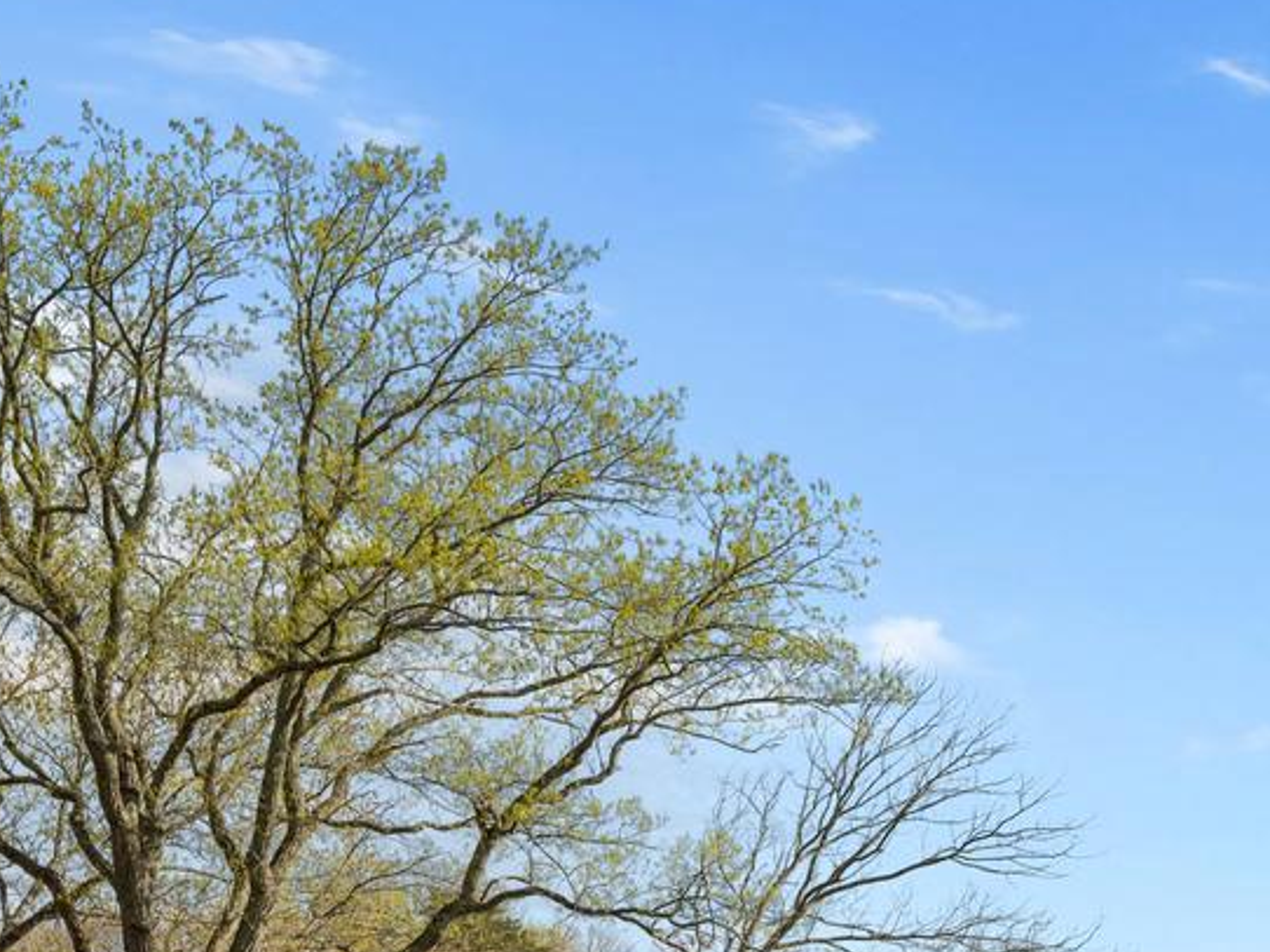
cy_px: 1192
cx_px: 1762
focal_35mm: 109
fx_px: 3997
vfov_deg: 13.2
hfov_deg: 16.8
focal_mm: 30
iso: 250
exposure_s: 1/160
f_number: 9
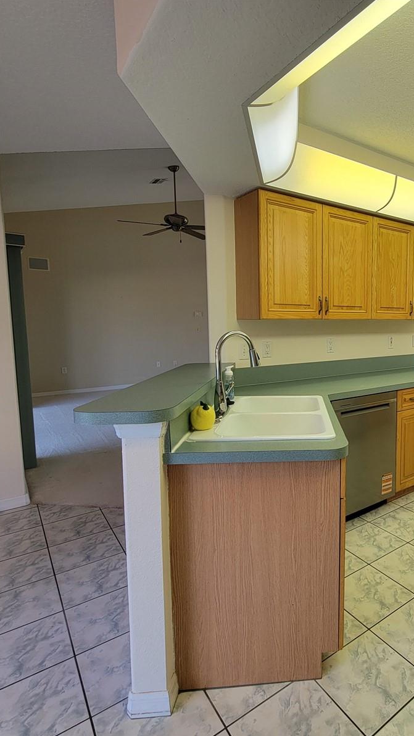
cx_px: 341
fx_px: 371
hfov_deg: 53.8
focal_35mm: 19
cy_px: 368
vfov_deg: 89.6
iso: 64
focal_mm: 2.2
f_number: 2.2
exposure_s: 1/60
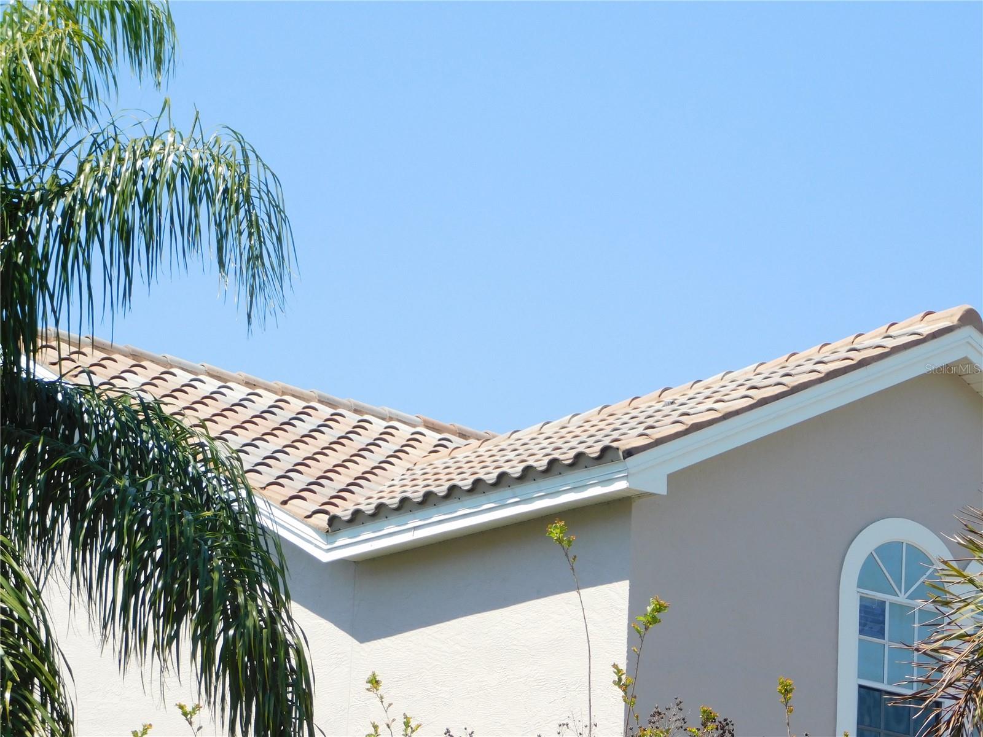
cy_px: 368
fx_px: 4828
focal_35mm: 170
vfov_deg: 8.7
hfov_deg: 11.6
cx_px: 492
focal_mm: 30.1
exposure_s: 1/400
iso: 125
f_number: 5.3
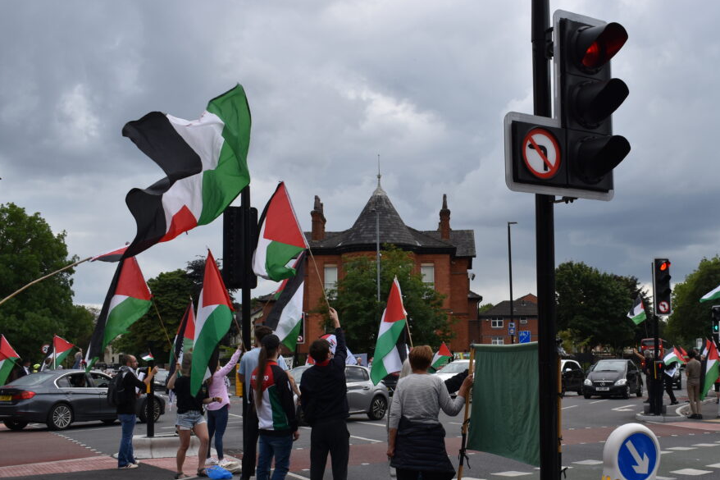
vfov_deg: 27.9
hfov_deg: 40.8
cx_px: 460
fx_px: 960
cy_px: 305
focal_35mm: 48
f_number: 6.3
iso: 200
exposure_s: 1/800
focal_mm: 24
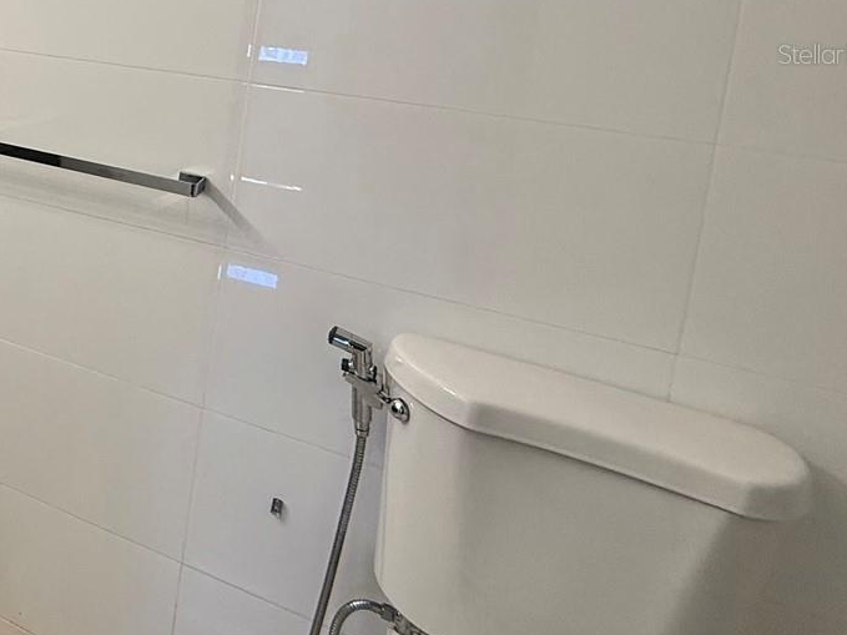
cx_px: -102
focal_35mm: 33
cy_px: 54
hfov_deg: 42.4
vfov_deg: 39.6
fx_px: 807
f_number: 2.2
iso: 125
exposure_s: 1/120
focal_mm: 2.22
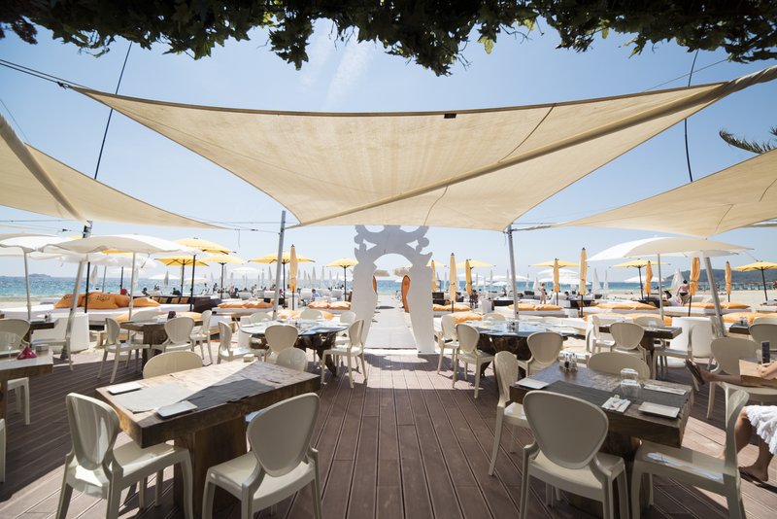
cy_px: 260
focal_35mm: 15
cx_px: 388
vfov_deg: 77.4
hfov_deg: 100.4
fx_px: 324
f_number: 10
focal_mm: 15
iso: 100
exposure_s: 1/320
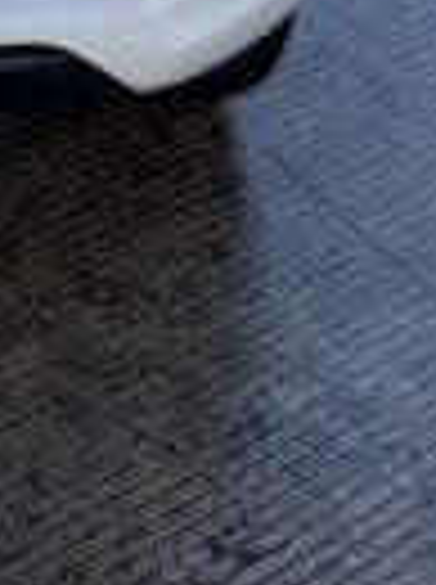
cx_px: -220
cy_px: -468
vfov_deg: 12.6
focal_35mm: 143
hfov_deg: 10.0
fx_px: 2409
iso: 16
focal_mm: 3
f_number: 1.8
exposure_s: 1/217
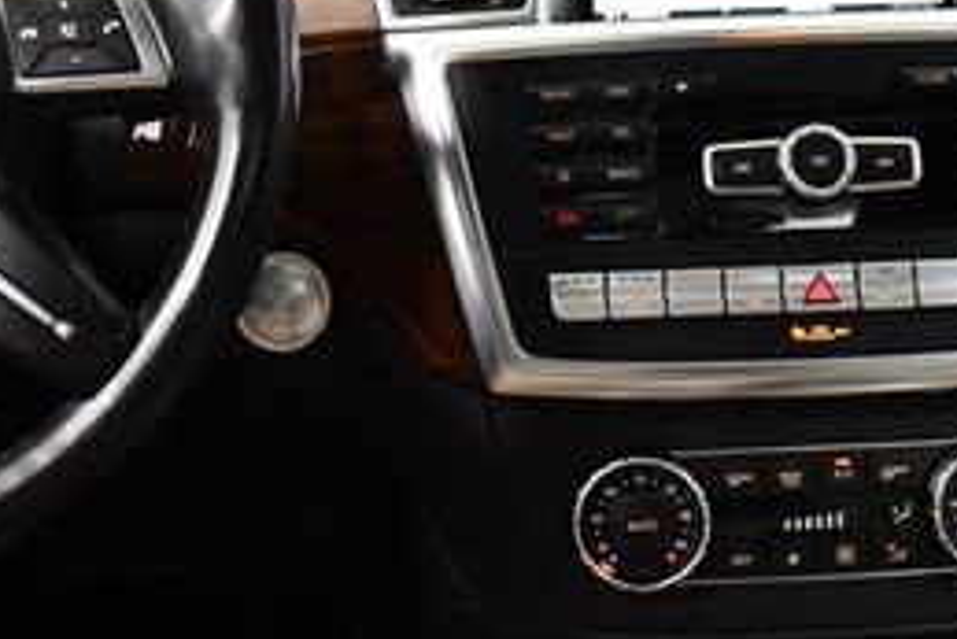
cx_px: 333
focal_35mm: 89
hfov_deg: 22.8
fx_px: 2367
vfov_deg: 15.3
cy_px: 115
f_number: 3.5
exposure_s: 1/100
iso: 3200
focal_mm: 18
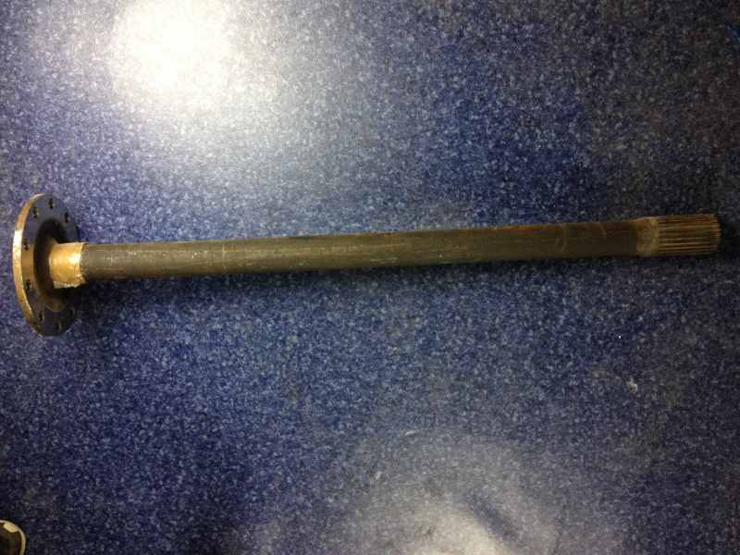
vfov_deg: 40.7
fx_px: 748
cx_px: 370
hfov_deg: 52.6
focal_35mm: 35
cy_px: 278
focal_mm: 4.28
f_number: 2.4
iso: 100
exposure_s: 1/20
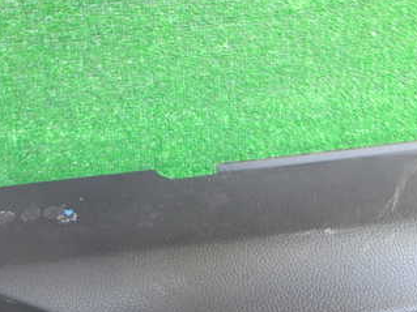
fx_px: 566
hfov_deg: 40.4
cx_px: 221
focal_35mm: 47
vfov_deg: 30.3
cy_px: 235
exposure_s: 1/30
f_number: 2
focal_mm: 4.5
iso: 250
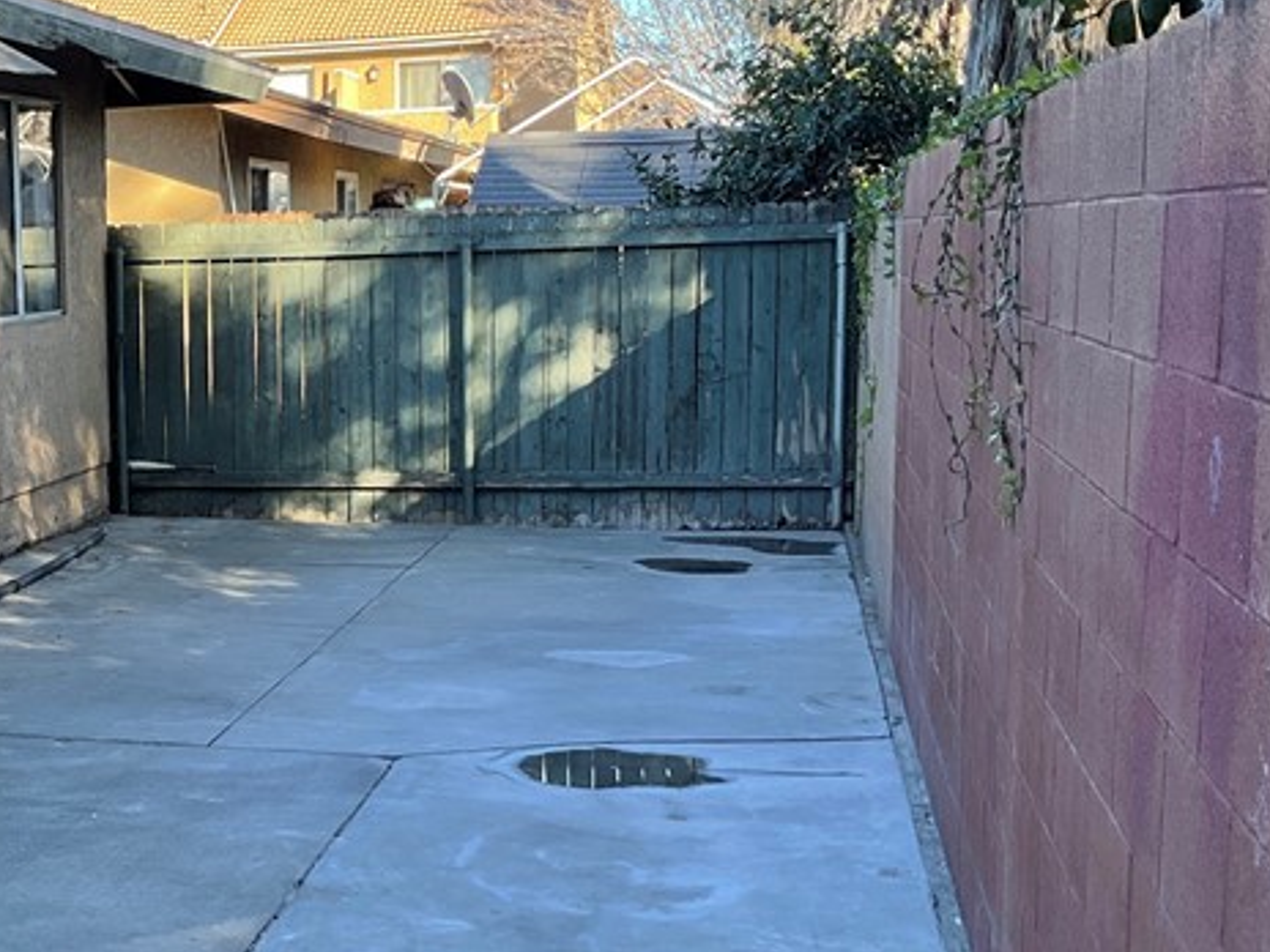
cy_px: 605
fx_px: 2348
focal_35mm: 64
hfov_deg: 28.8
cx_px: 74
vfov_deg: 22.9
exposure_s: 1/211
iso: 25
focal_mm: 3
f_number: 1.8
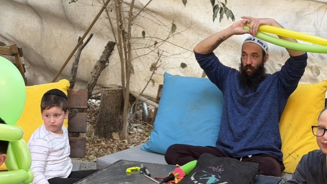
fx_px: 607
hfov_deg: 30.2
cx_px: 164
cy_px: 58
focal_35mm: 70
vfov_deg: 17.2
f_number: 1.78
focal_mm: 6.76
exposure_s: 1/60
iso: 125
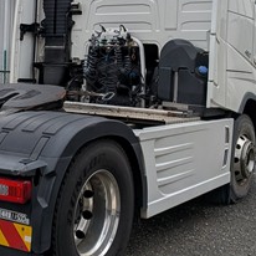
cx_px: 57
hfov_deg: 25.7
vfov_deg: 25.8
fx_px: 552
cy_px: 67
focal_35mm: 66
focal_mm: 4.53
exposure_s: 1/644
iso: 29
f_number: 1.7
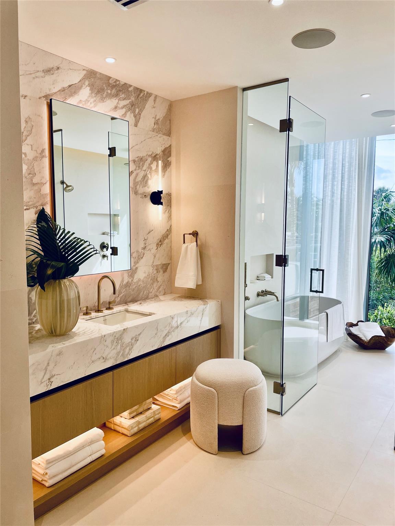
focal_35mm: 26
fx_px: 396
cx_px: 198
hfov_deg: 53.1
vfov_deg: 67.3
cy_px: 263
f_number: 1.6
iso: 32
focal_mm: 4.2
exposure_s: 1/362
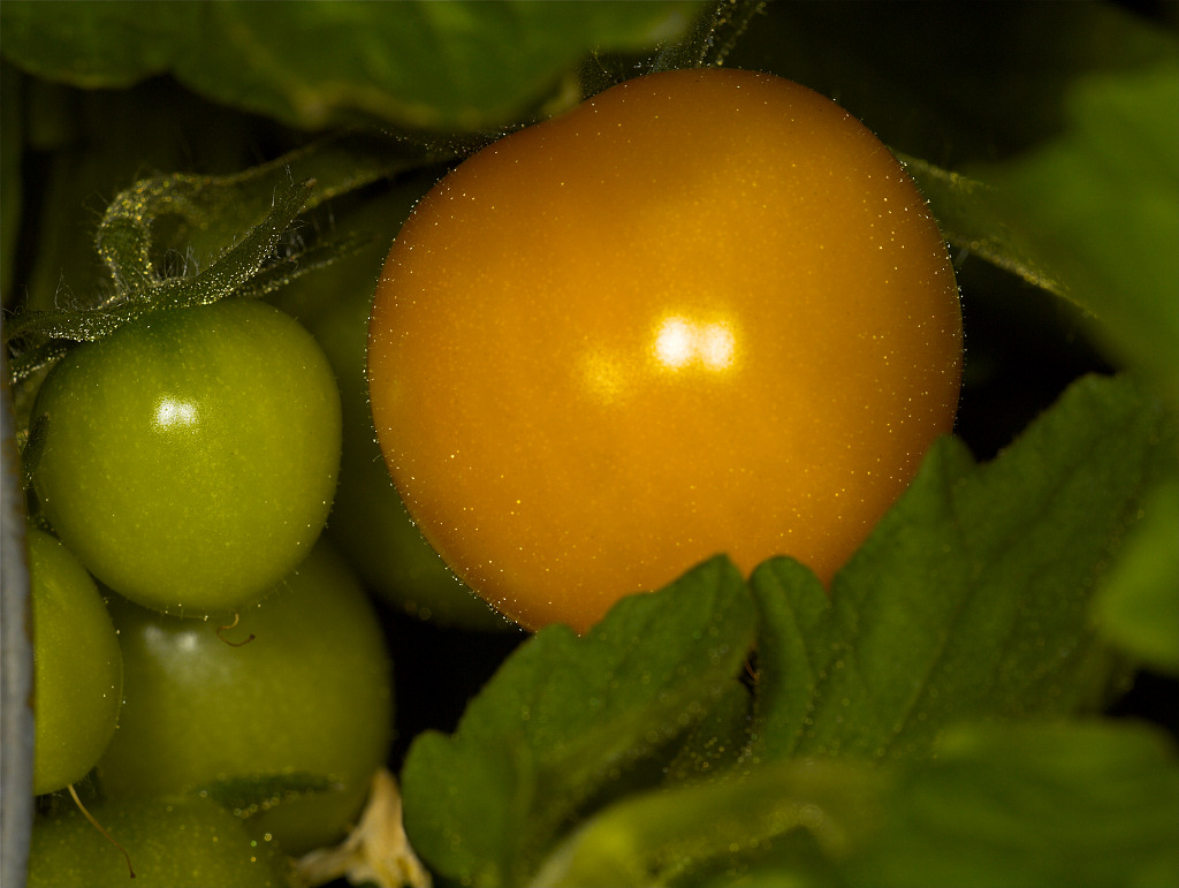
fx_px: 10232
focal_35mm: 300
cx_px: 590
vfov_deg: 5.0
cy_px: 444
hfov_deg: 6.6
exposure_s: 1/250
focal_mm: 150
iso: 200
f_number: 11
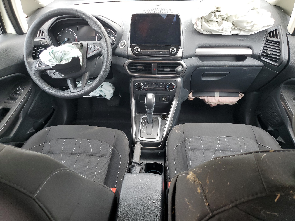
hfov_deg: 67.3
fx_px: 222
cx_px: 148
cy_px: 110
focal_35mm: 26
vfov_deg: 53.1
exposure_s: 1/60.2
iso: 59
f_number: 1.5
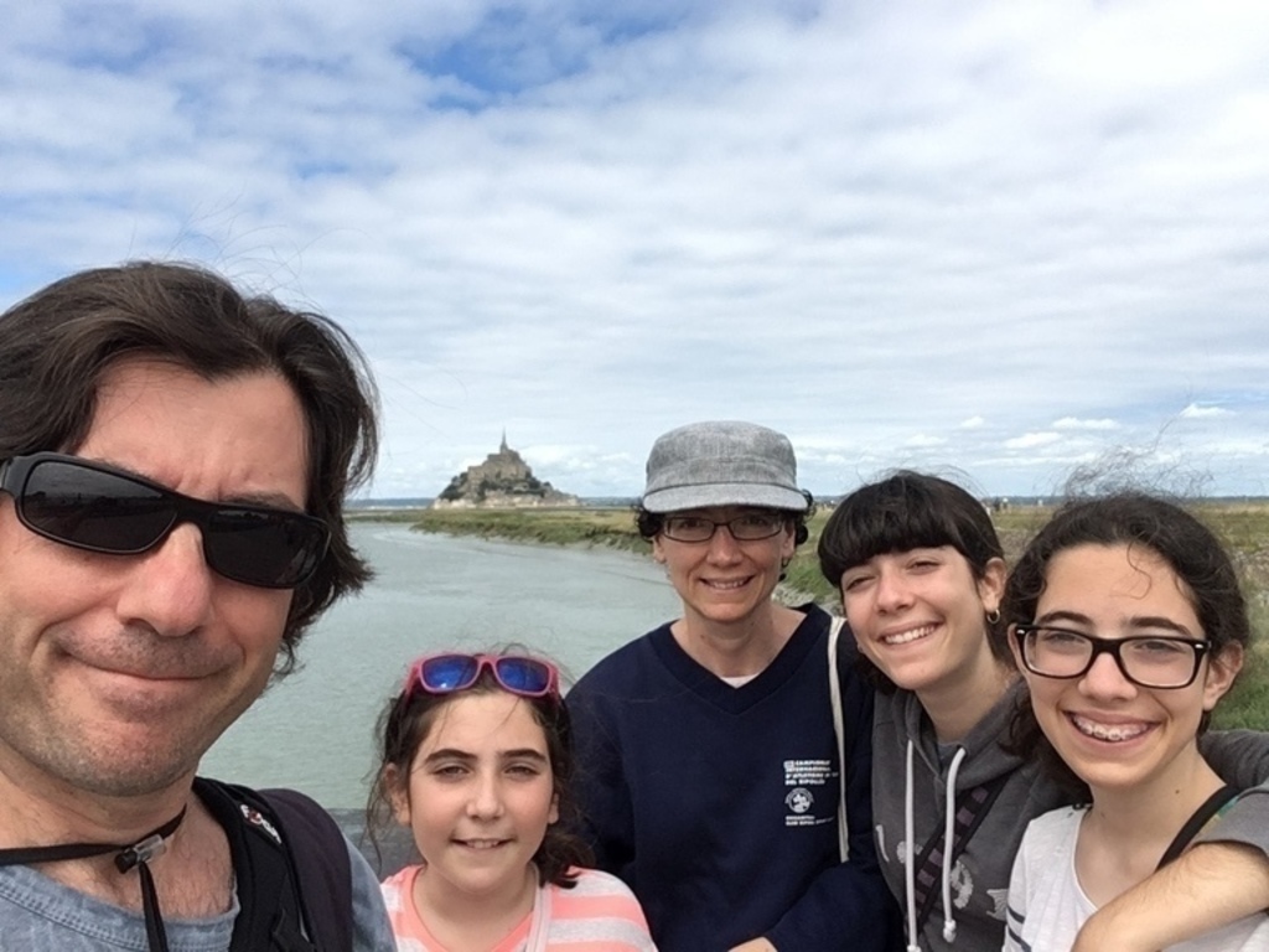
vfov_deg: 45.4
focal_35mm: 31
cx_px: 634
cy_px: 476
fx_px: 1136
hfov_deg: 58.4
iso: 50
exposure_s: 1/1534
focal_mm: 2.15
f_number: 2.4
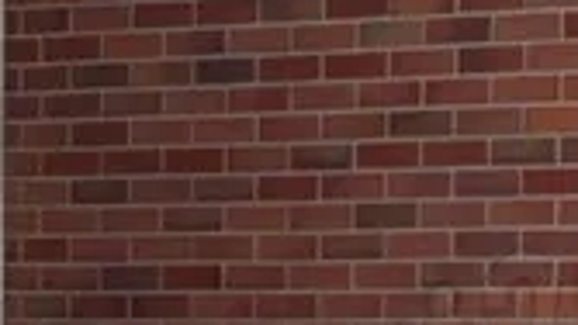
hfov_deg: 6.3
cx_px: 720
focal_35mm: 339
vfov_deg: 3.4
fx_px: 5196
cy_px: 1283
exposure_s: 1/1422
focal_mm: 5.96
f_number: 1.6
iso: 40
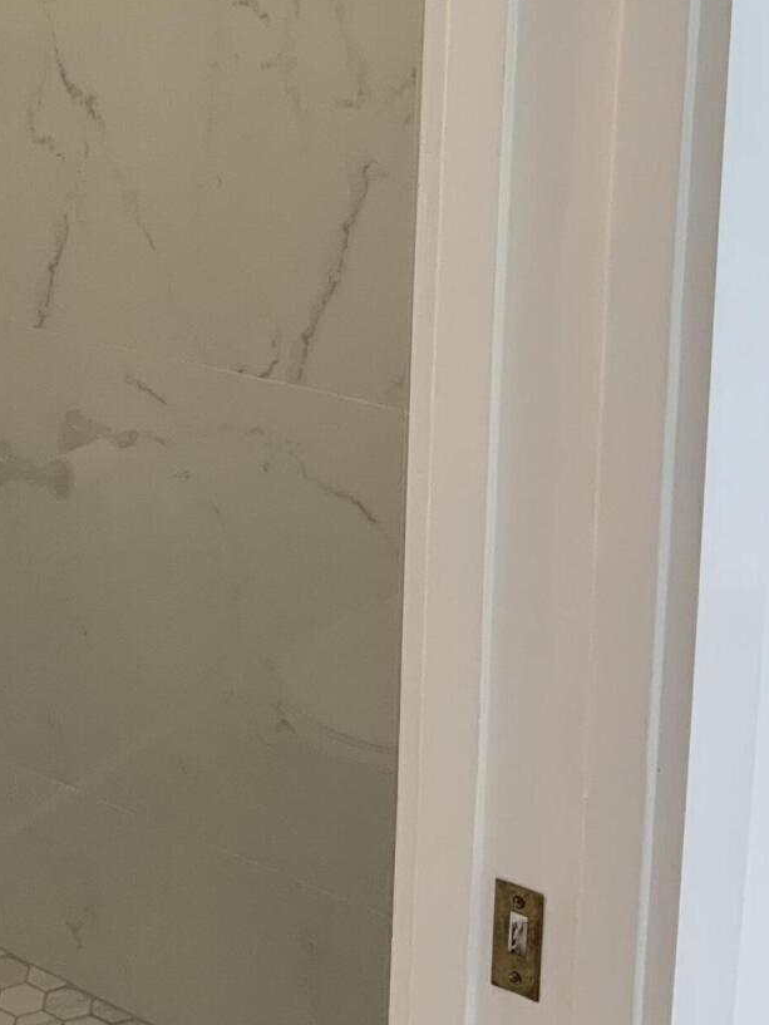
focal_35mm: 71
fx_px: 2102
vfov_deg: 26.6
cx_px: -6
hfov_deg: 20.1
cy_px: 132
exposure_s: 1/60
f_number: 1.8
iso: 50
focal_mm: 3
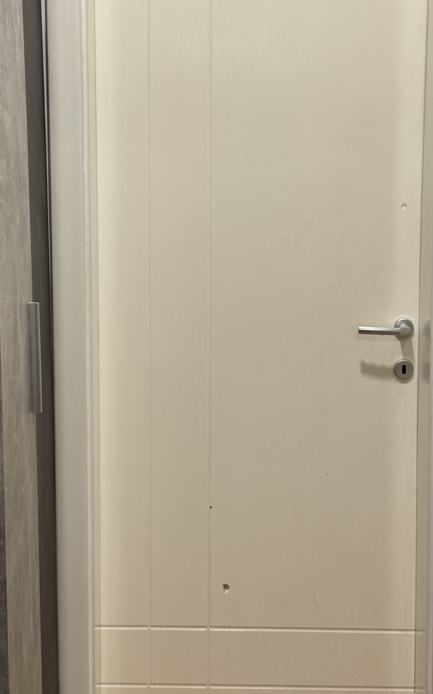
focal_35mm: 57
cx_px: 187
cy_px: 264
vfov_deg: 35.5
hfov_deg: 22.7
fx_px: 1077
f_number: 1.78
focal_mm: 6.76
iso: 125
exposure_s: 1/50
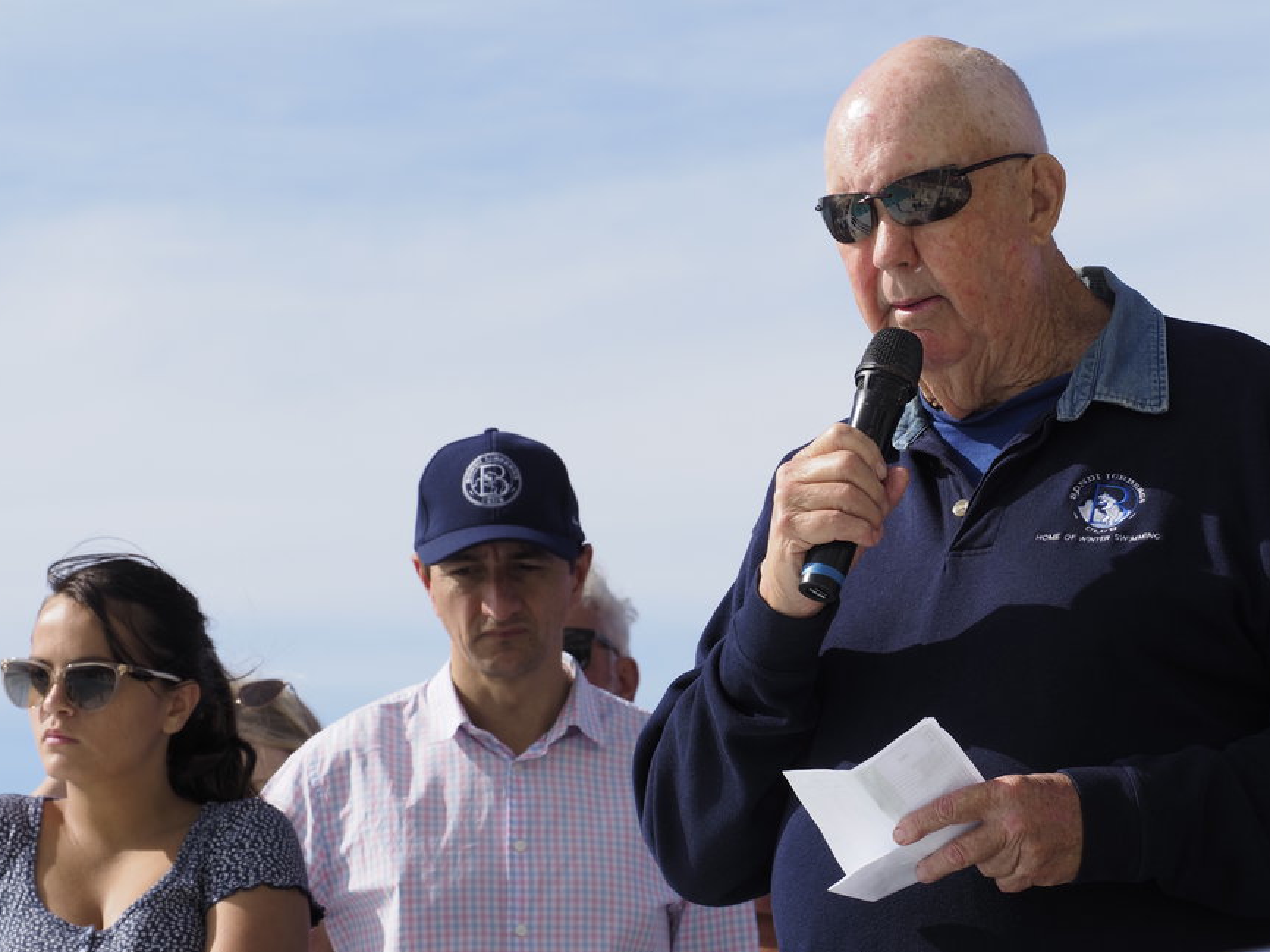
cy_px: 433
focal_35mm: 231
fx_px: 8473
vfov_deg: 6.4
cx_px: 688
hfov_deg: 8.6
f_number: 10
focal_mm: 100
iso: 200
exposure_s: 1/320
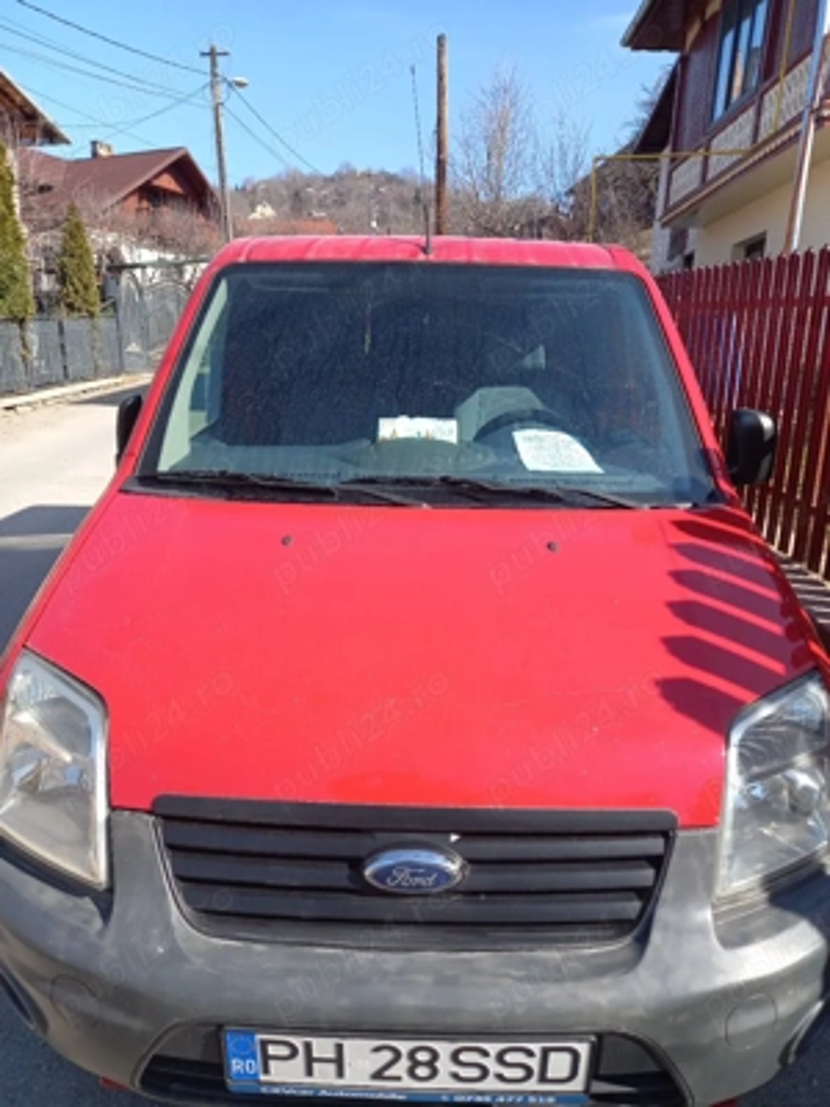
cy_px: 554
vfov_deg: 69.4
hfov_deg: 54.9
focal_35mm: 25
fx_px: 799
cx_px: 415
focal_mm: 4.6
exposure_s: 1/370
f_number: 2
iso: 25
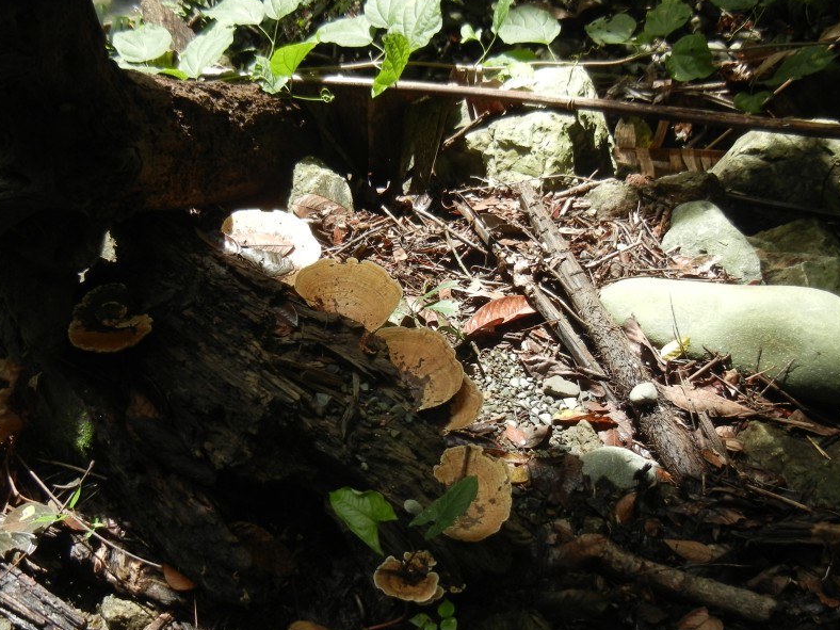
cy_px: 362
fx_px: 946
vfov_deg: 36.7
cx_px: 385
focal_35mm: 39
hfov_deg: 47.8
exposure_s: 1/270
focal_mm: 5.4
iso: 160
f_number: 3.5
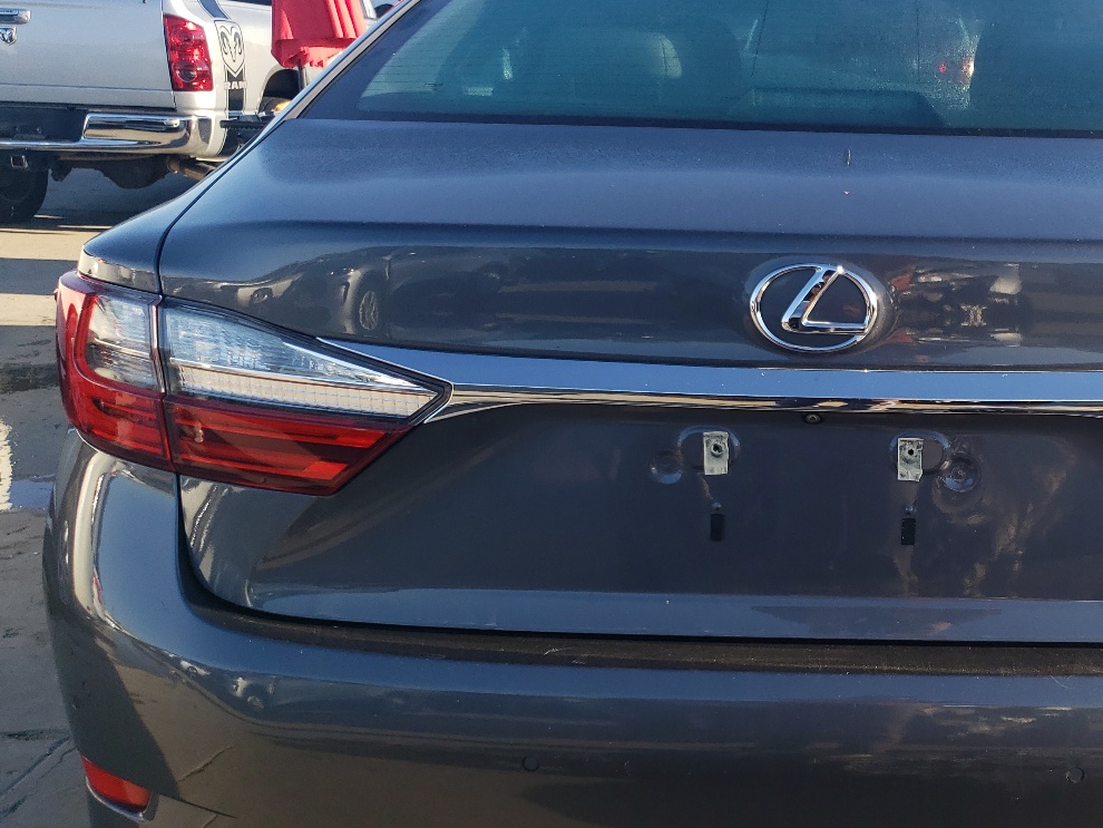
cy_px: 510
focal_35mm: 42
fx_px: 1339
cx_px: 857
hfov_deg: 43.0
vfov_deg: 34.2
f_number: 1.5
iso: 50
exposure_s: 1/1000
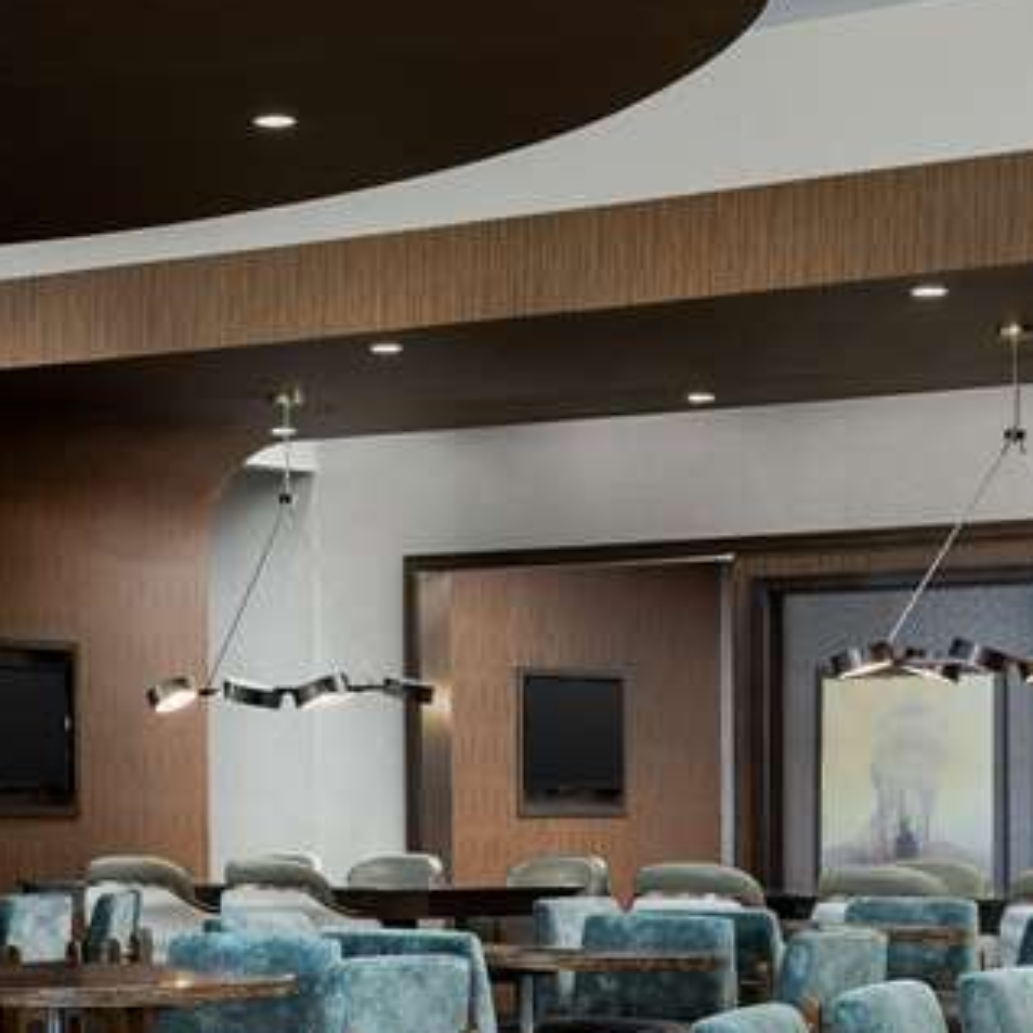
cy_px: 988
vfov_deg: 16.5
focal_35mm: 104
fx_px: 3511
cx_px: -171
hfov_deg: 16.1
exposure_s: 8
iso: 50
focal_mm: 38
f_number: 11
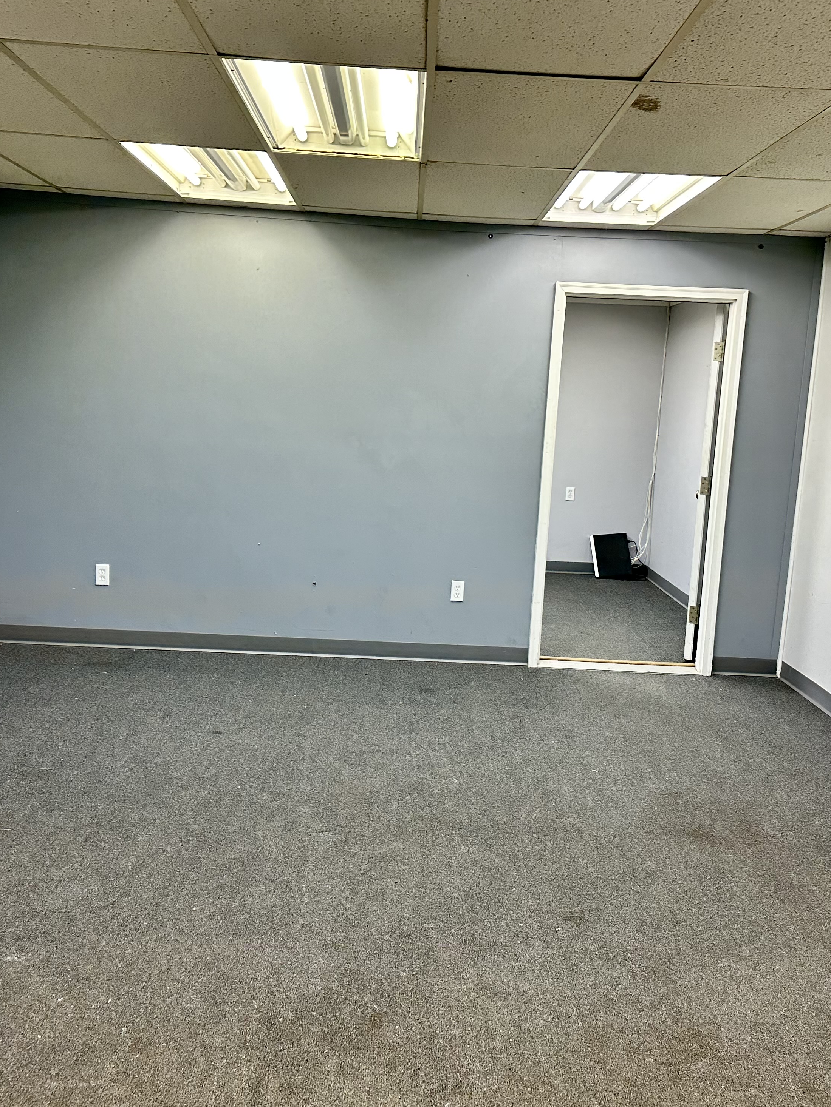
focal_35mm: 33
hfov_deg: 42.9
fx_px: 1056
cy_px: 548
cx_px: 426
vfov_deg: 55.4
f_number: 1.78
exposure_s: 1/120
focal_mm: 6.86
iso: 200
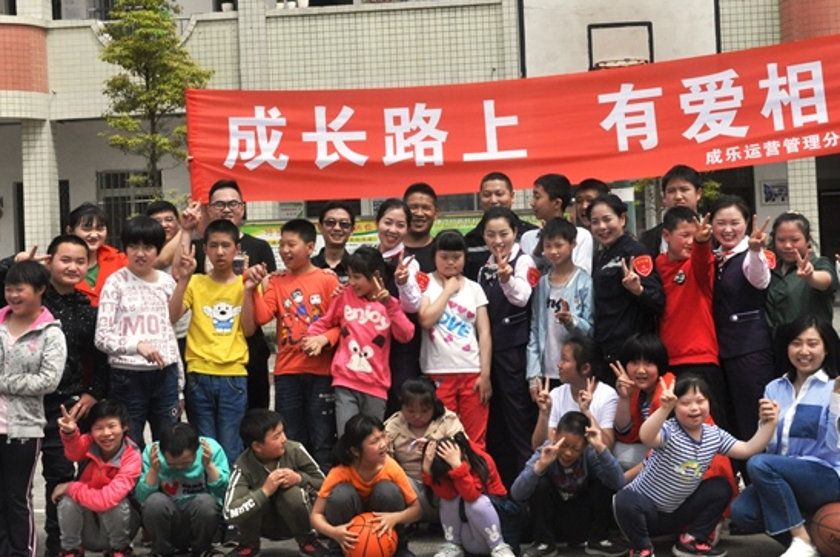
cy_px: 202
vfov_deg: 17.7
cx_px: 461
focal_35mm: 77
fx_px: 1788
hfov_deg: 26.4
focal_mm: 35
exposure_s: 1/800
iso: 800
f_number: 14
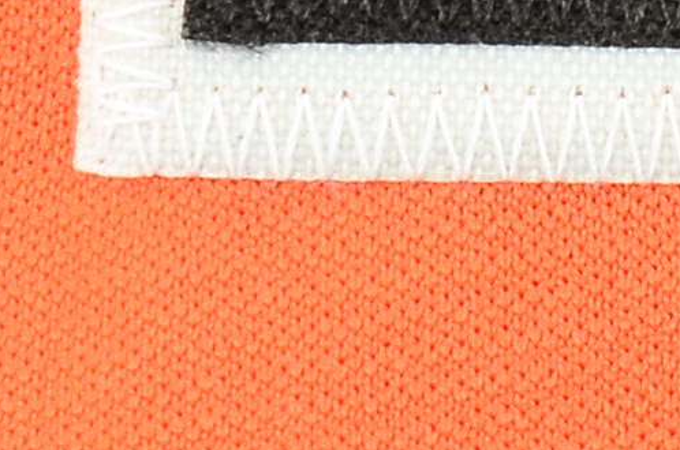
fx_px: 11532
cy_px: -995
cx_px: 1273
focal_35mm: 612
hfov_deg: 3.4
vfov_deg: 2.2
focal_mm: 55
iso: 320
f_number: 11
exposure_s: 1/60
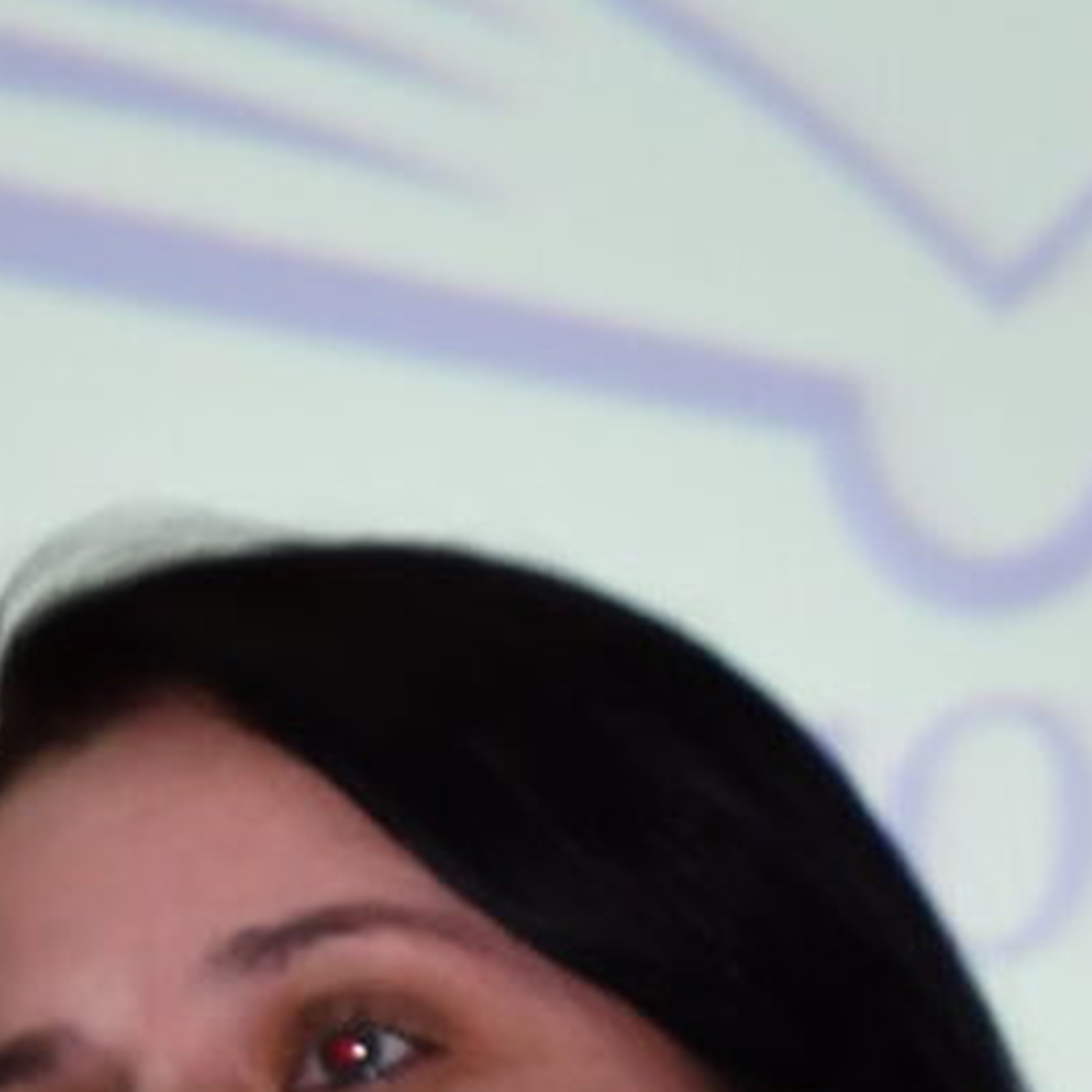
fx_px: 26661
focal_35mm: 747
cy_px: 2451
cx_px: -629
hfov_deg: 2.3
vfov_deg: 2.3
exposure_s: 1/60
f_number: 5.3
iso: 500
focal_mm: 80
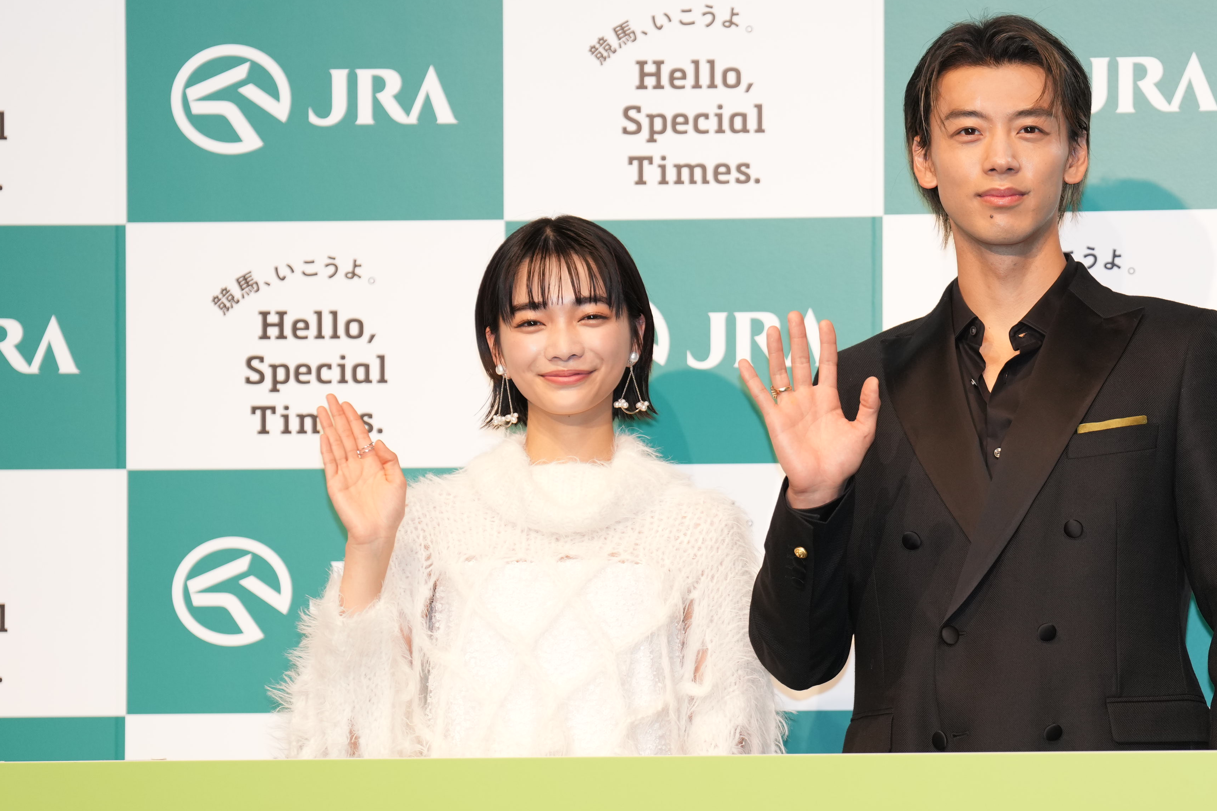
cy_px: 602
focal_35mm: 257
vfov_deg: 5.3
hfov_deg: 8.0
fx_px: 8687
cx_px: 845
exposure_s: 1/400
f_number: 2.8
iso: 640
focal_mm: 157
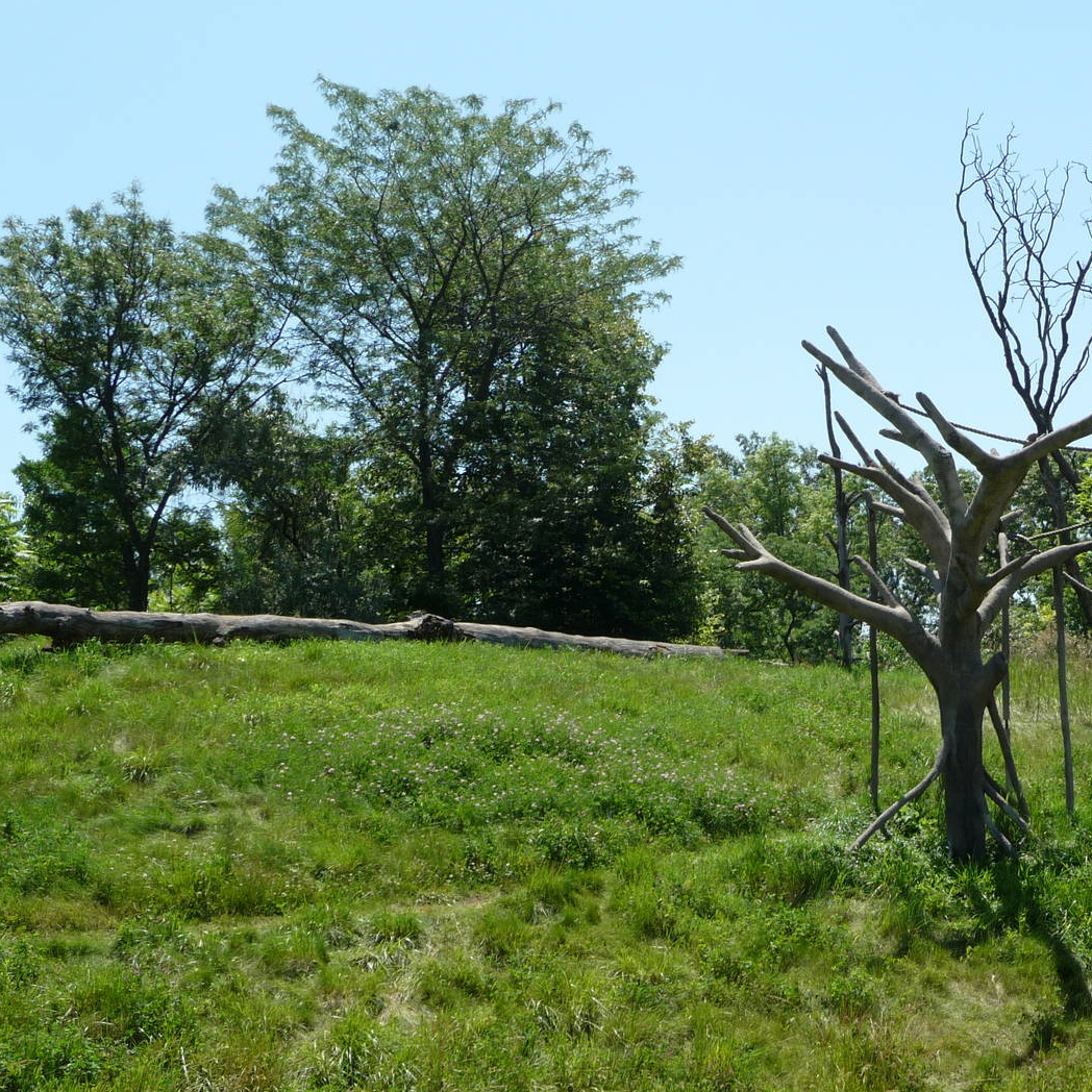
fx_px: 2070
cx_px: 815
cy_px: 531
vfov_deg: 29.6
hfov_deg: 29.1
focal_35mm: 58
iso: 100
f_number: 4
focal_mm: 7.1
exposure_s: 1/500
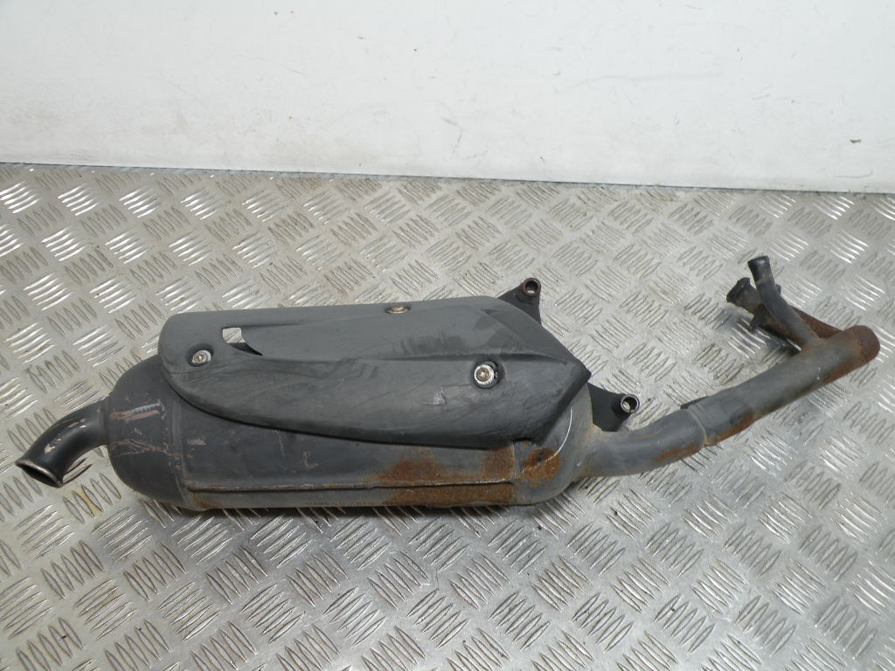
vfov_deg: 42.9
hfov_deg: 55.4
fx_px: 853
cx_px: 448
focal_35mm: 33
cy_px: 336
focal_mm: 5.8
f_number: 3.2
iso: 68
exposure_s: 1/65.4
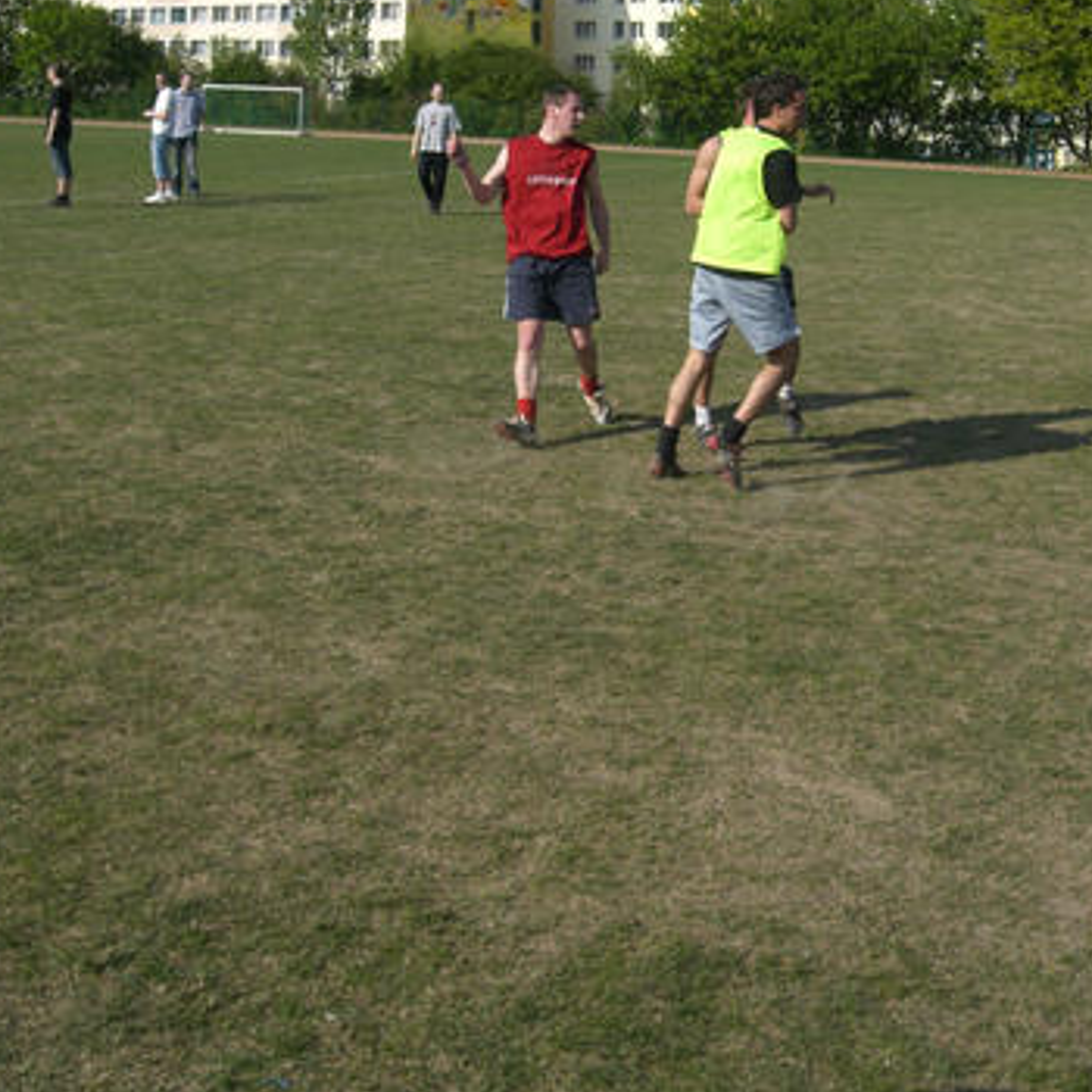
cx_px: 543
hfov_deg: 36.8
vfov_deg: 36.5
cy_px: 374
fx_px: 1642
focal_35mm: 46
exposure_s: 1/640
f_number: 4.4
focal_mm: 6.3
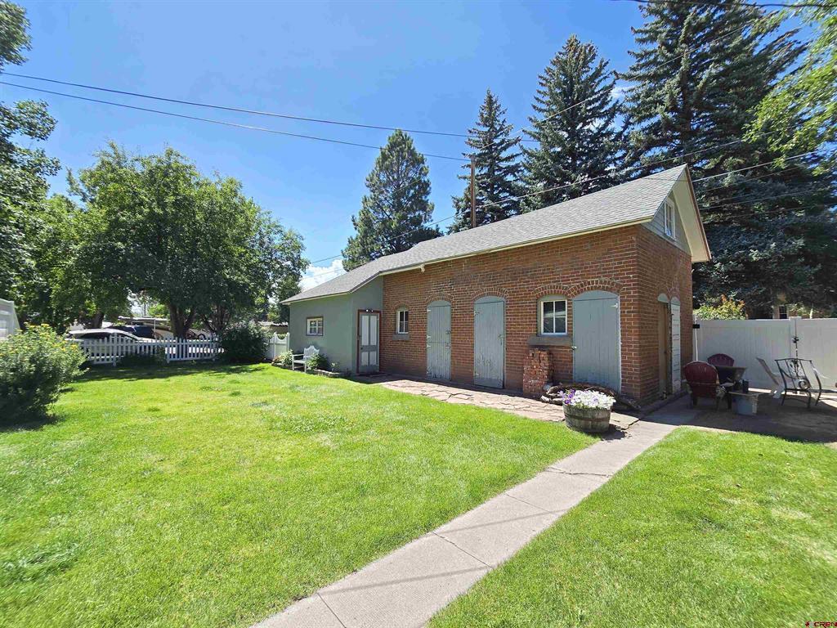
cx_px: 418
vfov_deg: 89.9
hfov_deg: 106.2
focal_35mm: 13
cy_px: 314
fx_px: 314
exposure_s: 1/878
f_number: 2.2
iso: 50
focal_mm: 2.2
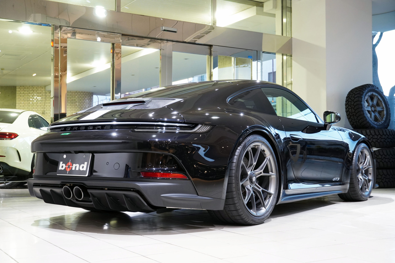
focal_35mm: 50
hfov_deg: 40.0
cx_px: 198
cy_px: 132
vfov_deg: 27.3
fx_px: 543
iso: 1000
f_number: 4.5
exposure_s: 1/50
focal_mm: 33
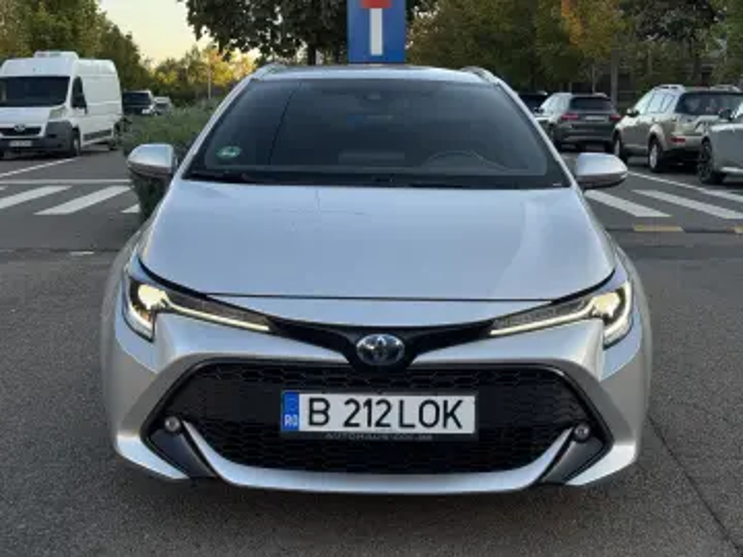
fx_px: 1030
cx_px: 372
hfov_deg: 39.7
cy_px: 278
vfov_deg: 30.3
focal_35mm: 48
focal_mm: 6.76
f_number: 1.78
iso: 64
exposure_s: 1/488
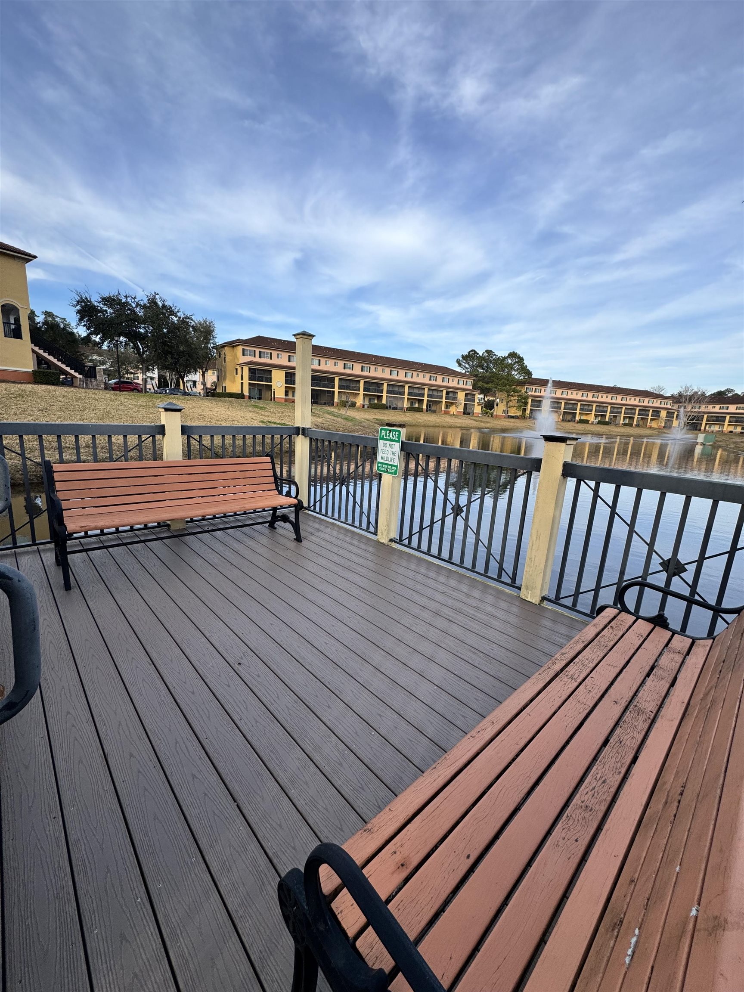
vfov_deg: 102.1
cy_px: 496
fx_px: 401
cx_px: 372
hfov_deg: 85.7
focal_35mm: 14
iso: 40
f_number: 2.2
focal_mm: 2.22
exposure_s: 1/741
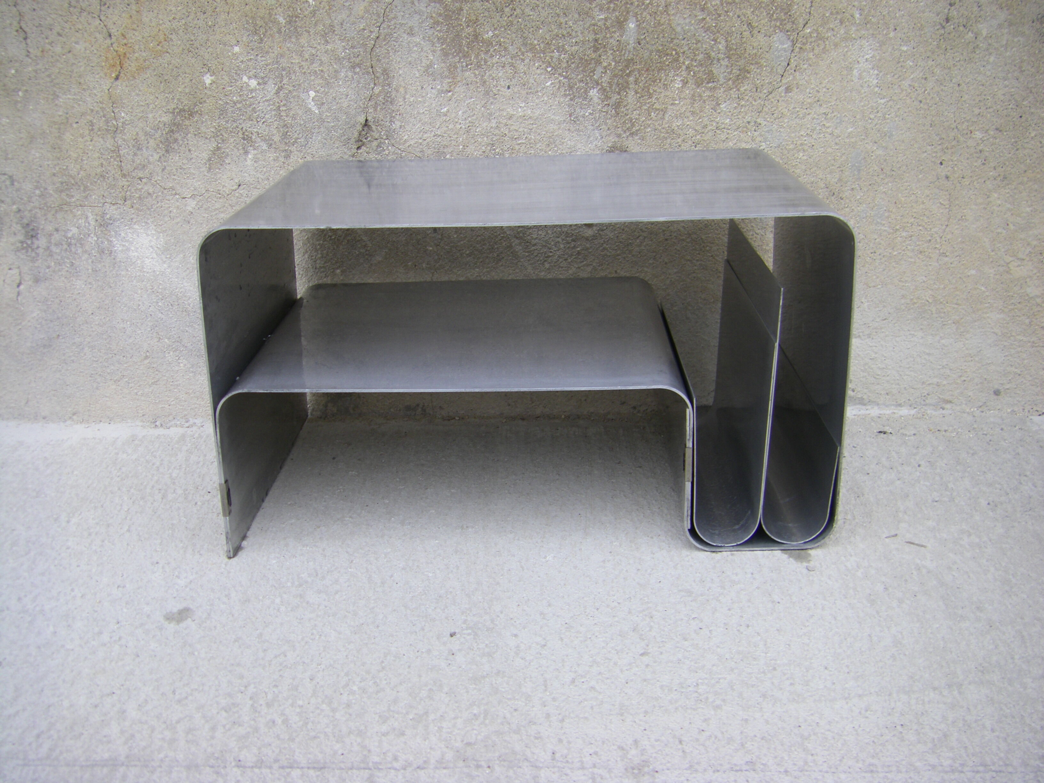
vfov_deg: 37.7
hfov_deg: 49.0
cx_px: 522
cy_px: 392
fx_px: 1146
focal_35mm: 38
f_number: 3.5
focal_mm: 6.3
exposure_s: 1/60
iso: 64
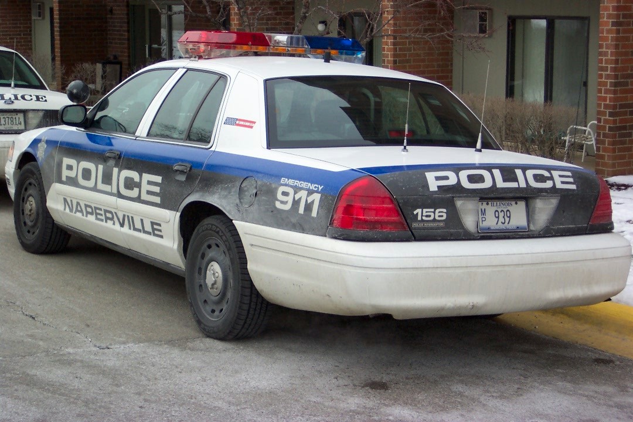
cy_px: 211
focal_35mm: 76
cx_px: 316
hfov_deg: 26.7
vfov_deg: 17.9
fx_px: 1336
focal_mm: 16
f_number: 4
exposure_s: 1/500
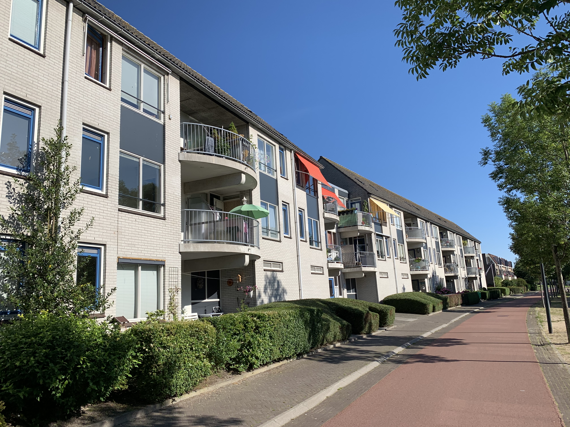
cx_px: 285
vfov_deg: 53.1
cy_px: 214
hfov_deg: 67.3
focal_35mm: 26
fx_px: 428
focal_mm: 4.25
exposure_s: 1/2681
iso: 25
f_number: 1.8
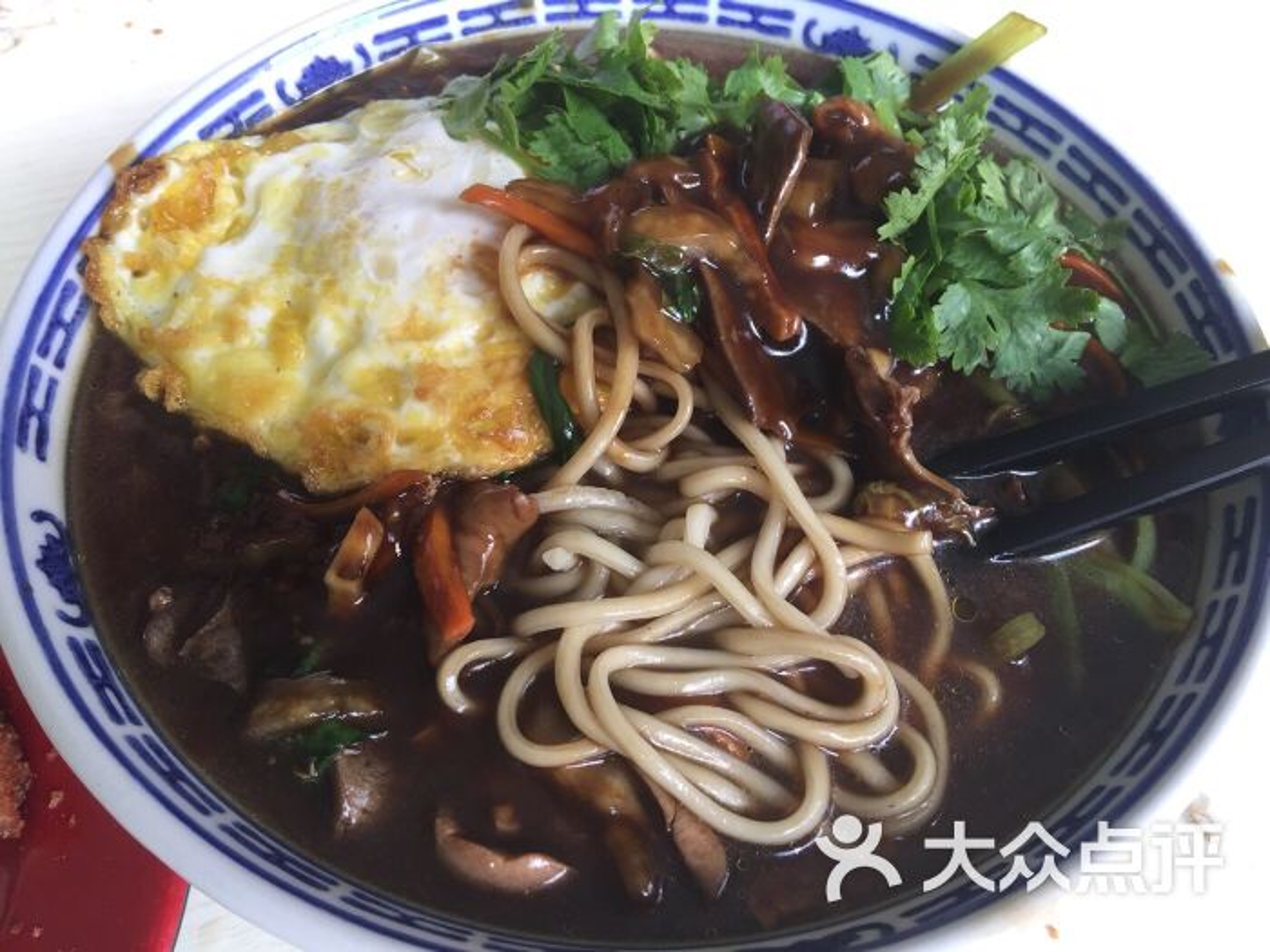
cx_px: 635
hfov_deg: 61.7
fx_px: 1064
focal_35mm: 29
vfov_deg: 48.2
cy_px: 476
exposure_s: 1/60
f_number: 2.2
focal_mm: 4.15
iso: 40
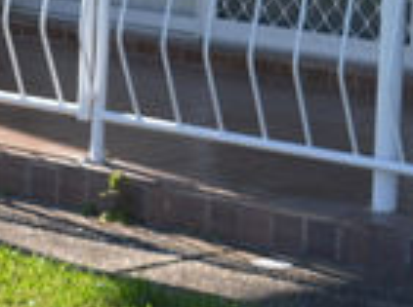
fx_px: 2737
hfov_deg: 8.6
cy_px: -336
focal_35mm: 230
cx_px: 35
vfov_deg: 6.2
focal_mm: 28
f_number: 6.3
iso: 100
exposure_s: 1/160
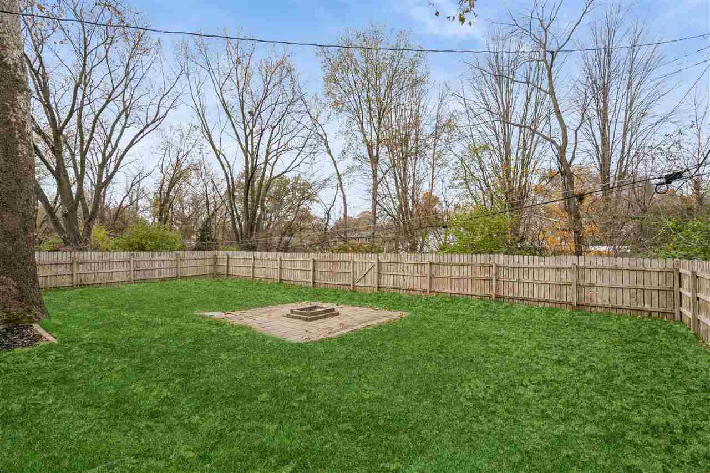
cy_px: 236
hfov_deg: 93.3
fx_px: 335
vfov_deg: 70.4
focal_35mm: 17
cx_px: 355
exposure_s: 1/640
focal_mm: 17
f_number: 8
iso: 400
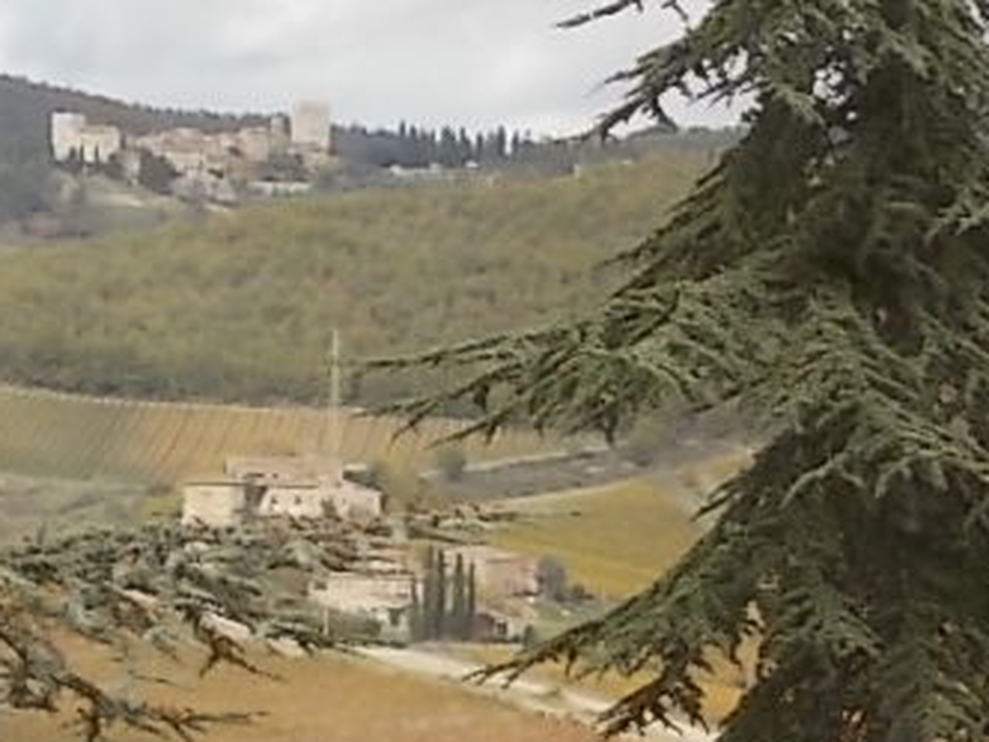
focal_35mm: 218
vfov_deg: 6.8
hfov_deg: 9.0
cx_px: 128
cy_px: 450
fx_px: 6228
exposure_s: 1/125
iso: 80
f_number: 6
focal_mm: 20.1
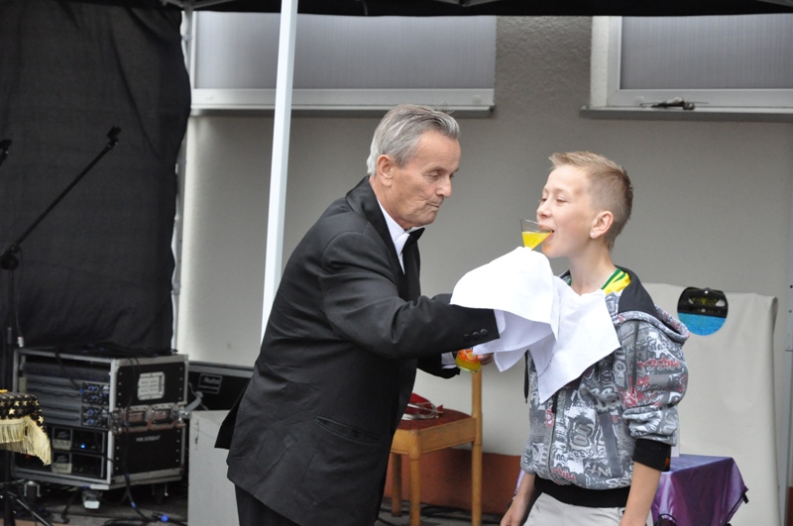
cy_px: 263
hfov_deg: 19.0
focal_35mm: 108
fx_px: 2376
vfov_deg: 12.6
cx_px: 396
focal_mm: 72
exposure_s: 1/500
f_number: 5.6
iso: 2500
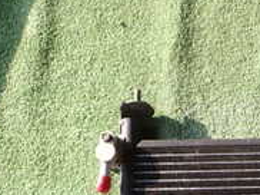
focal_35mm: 119
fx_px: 893
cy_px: 247
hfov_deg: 15.5
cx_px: 366
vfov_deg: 12.1
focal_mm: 6.37
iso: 100
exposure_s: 1/100
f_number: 3.5
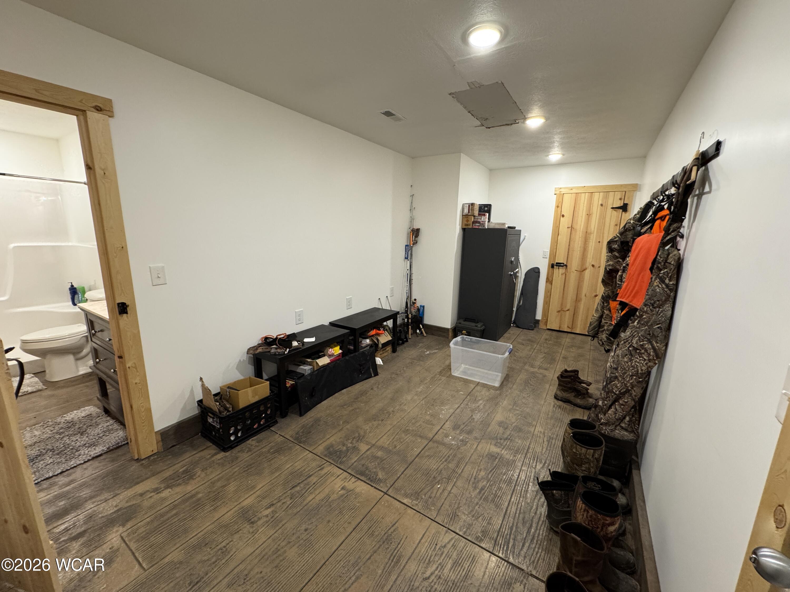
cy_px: 296
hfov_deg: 102.1
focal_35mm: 14
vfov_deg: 85.7
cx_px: 395
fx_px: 320
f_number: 2.2
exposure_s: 1/60
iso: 250
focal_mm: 2.22
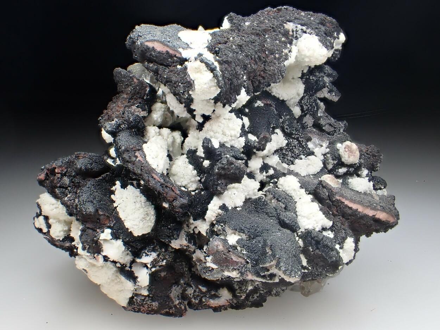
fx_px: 521
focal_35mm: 41
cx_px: 220
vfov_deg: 35.1
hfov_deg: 45.8
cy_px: 165
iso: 160
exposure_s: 1/160
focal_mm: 7.31
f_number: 4
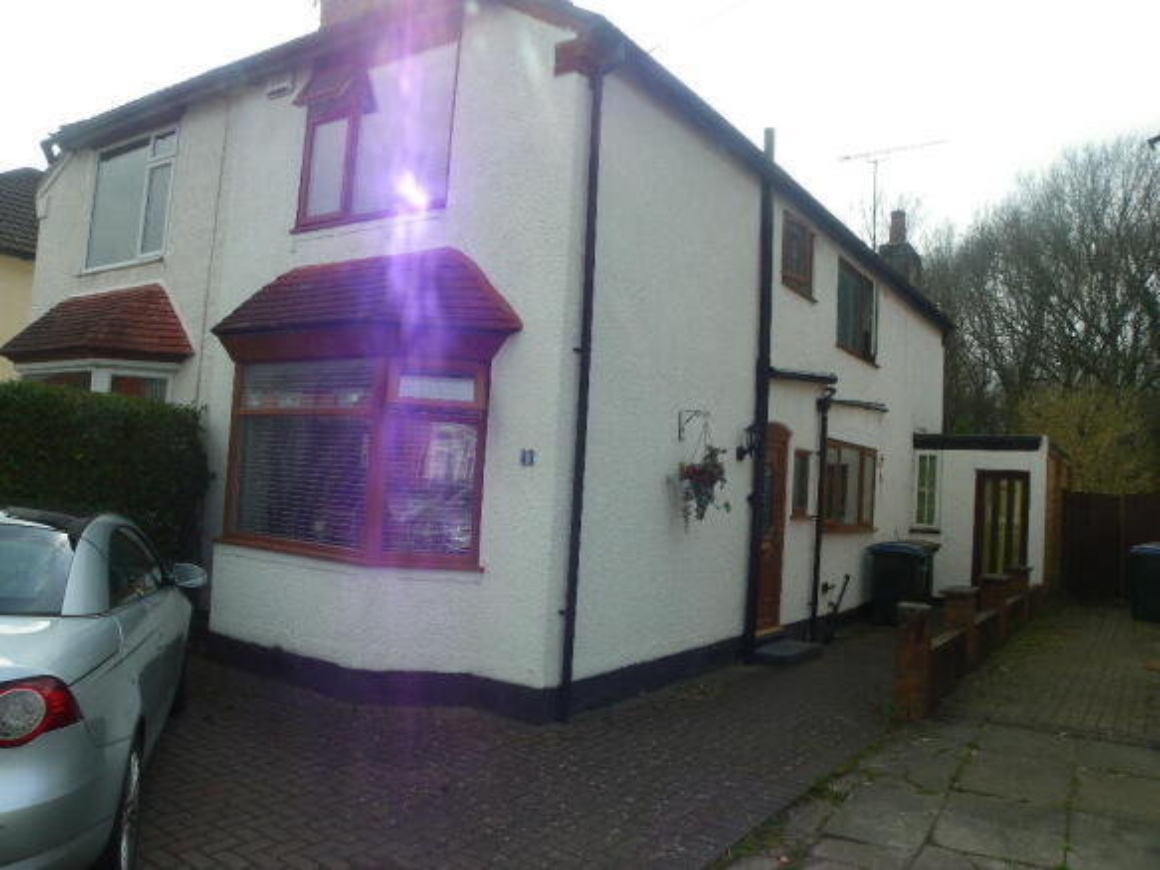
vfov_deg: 53.0
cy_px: 435
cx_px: 580
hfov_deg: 67.3
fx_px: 871
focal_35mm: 26
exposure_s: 1/160
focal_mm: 4.6
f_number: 7.1
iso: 50
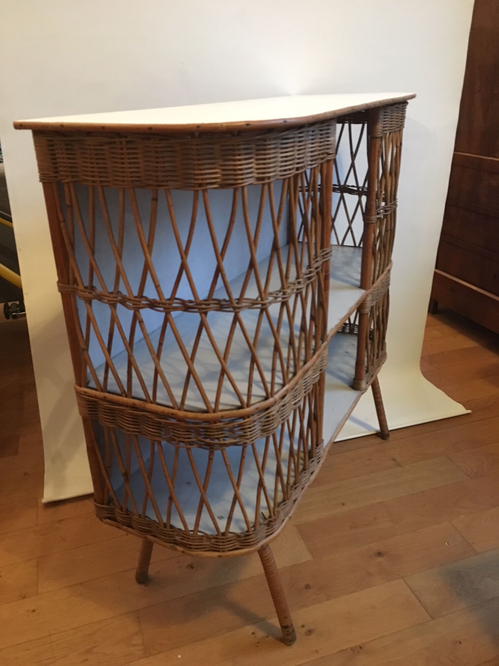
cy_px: 333
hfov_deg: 48.2
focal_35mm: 29
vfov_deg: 61.7
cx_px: 250
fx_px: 557
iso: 500
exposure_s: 1/17
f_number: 2.2
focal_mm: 4.15
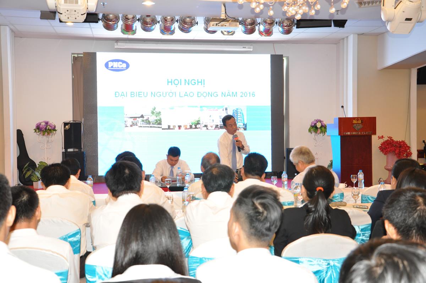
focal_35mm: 45
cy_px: 142
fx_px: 532
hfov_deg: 43.7
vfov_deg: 29.8
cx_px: 213
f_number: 5.6
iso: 1000
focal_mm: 30
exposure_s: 1/40
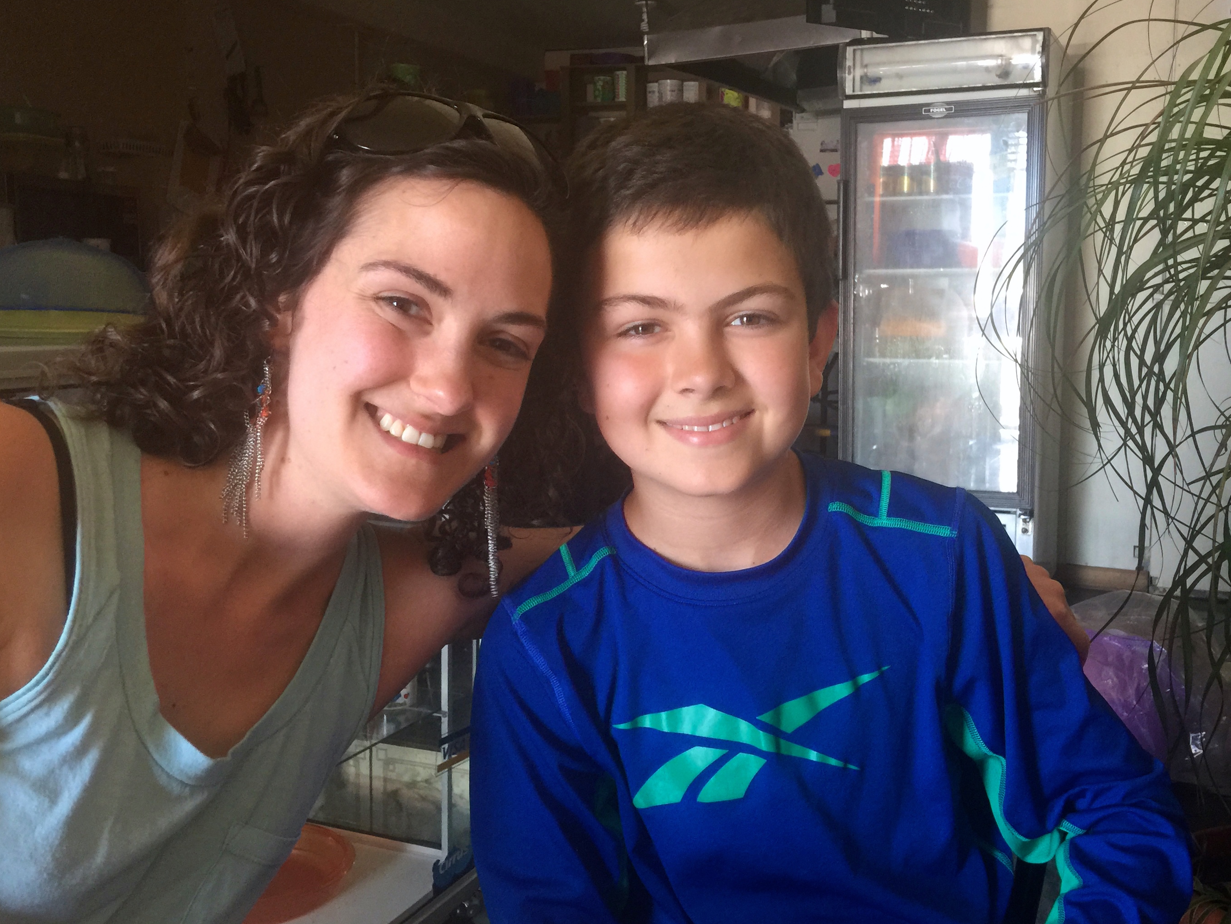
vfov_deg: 40.7
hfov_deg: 52.4
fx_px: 1245
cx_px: 720
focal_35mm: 35
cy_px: 464
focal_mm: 4.15
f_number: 2.2
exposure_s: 1/15
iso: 64
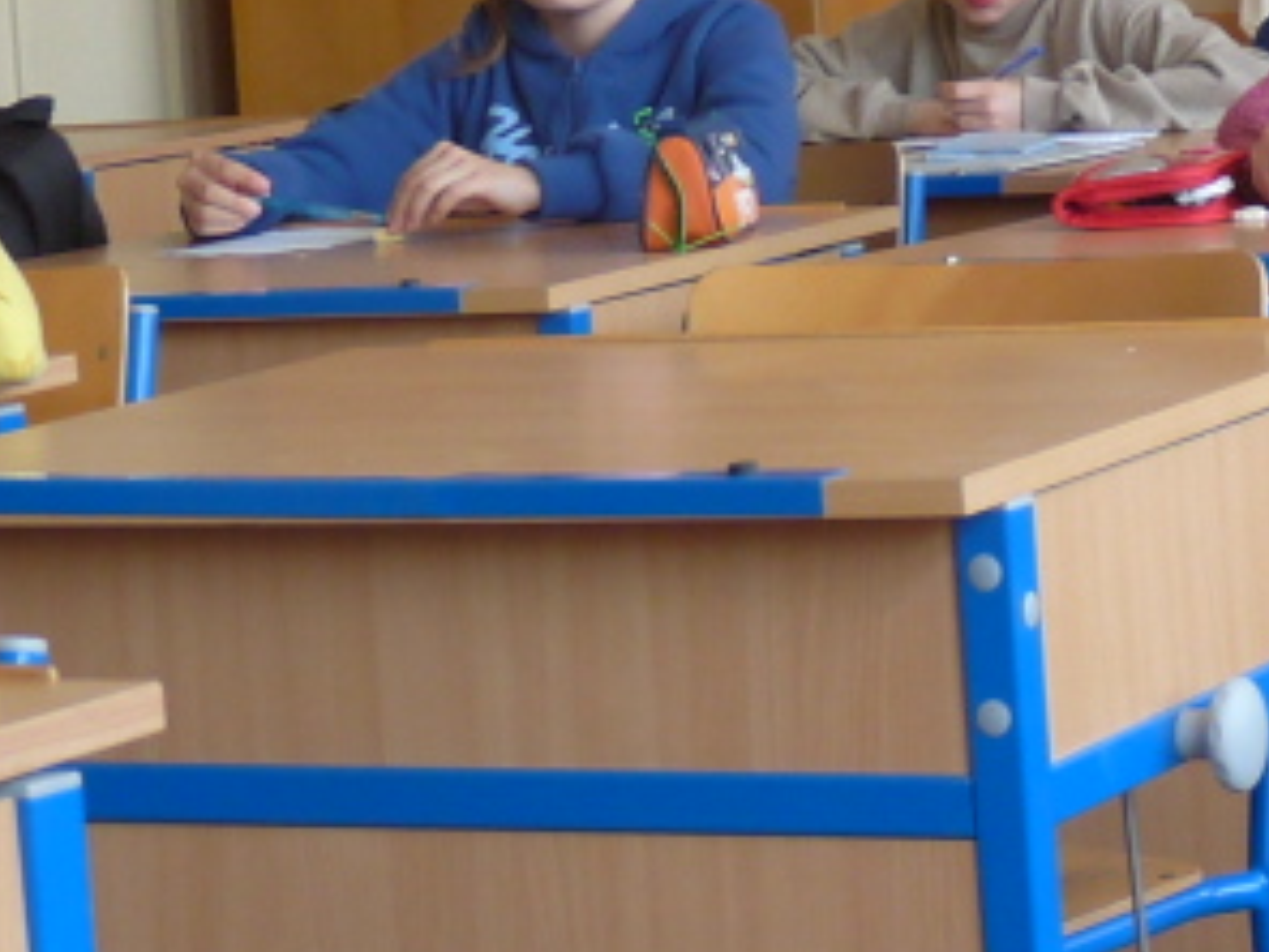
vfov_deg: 10.1
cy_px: 219
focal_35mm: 147
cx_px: 1226
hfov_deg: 13.3
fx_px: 5389
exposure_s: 1/30
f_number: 3
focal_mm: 6.9
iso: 125
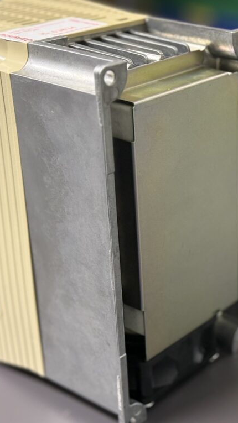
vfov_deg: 30.2
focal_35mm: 70
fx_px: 786
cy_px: 211
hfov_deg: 16.7
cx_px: 262
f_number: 1.78
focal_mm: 6.76
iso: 320
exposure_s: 1/33
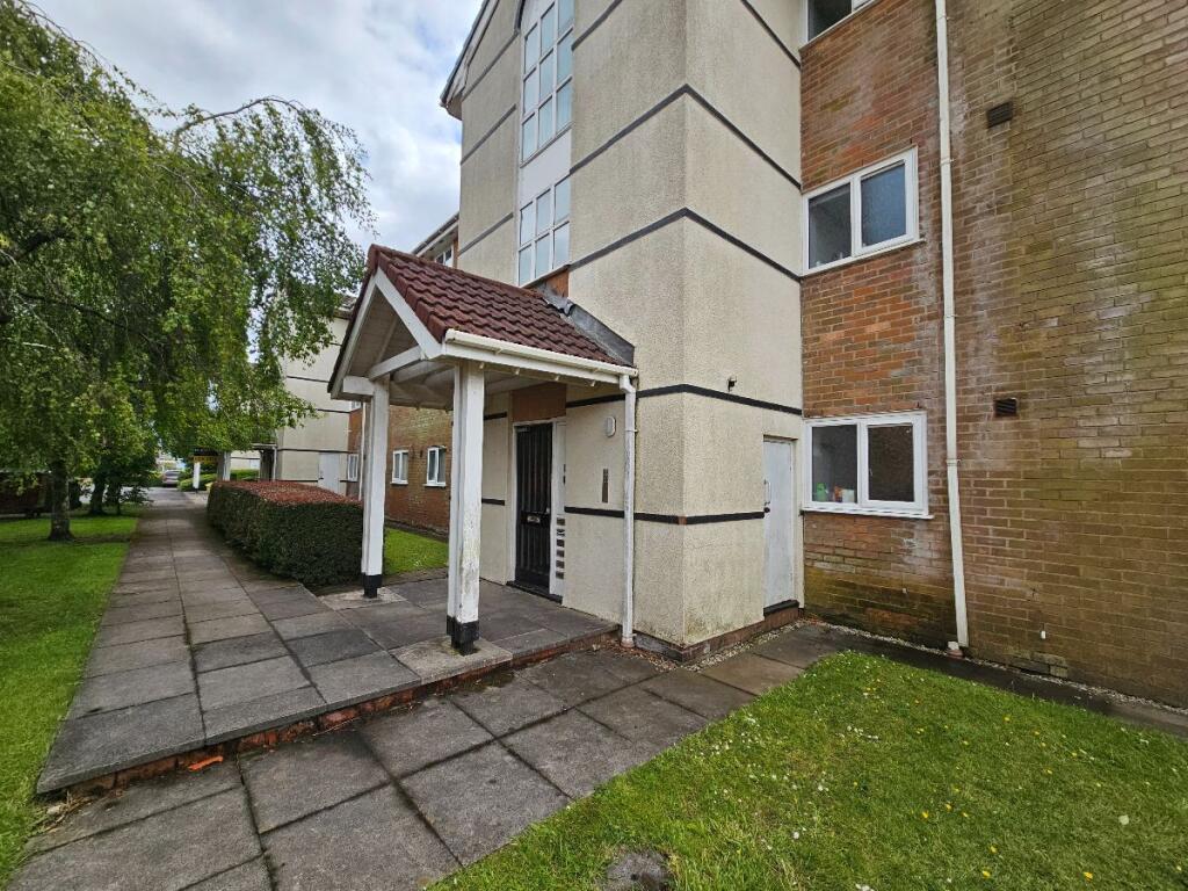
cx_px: 594
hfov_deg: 106.2
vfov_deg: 89.9
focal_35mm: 13
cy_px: 446
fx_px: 446
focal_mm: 2.2
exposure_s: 1/1461
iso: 50
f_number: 2.2
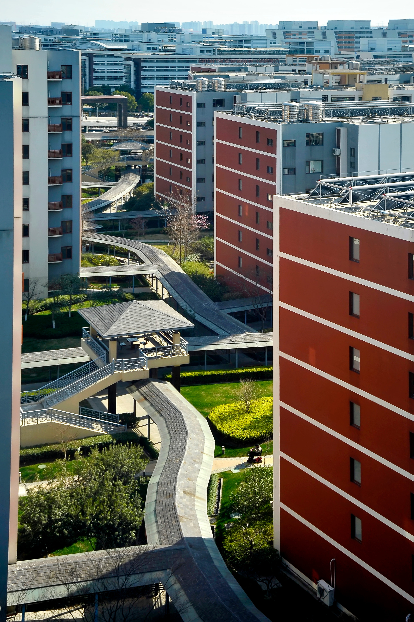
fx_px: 864
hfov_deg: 27.0
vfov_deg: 39.6
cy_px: 311
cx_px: 207
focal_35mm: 50
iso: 400
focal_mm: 50
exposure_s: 1/500
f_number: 9
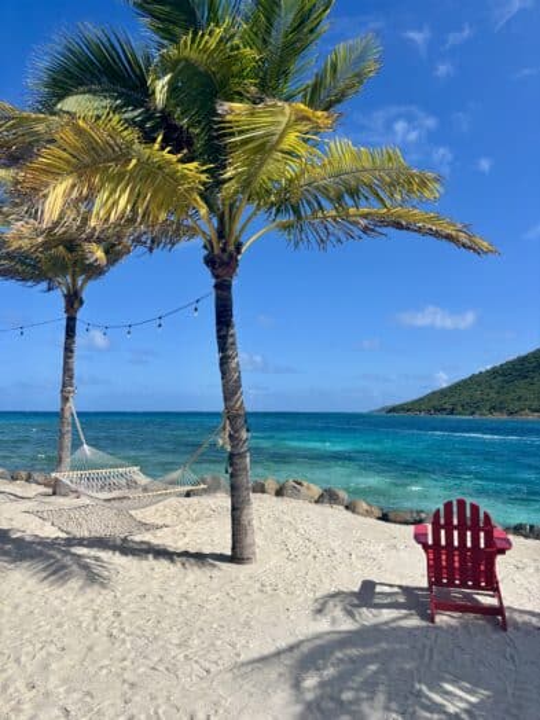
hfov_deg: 53.1
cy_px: 360
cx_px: 270
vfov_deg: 67.3
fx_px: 541
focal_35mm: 26
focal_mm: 5.96
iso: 50
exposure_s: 1/5618
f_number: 1.6
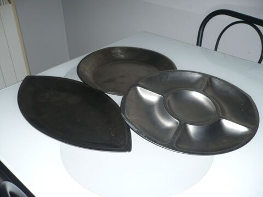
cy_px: 98
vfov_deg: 40.7
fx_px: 266
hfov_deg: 52.6
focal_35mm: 35
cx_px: 132
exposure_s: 1/30
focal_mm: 5.8
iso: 100
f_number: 2.8
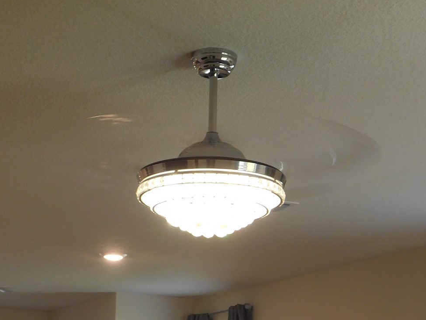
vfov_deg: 17.4
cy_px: 253
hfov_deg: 23.3
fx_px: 1034
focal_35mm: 84
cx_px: 203
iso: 125
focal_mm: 9
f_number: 3.8
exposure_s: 1/30
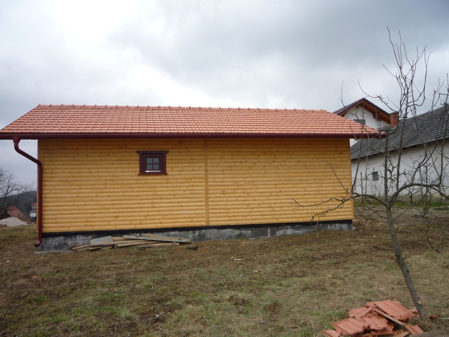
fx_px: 389
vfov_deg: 46.8
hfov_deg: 60.0
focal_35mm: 30
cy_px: 168
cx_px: 224
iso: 100
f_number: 4
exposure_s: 1/200
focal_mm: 5.2
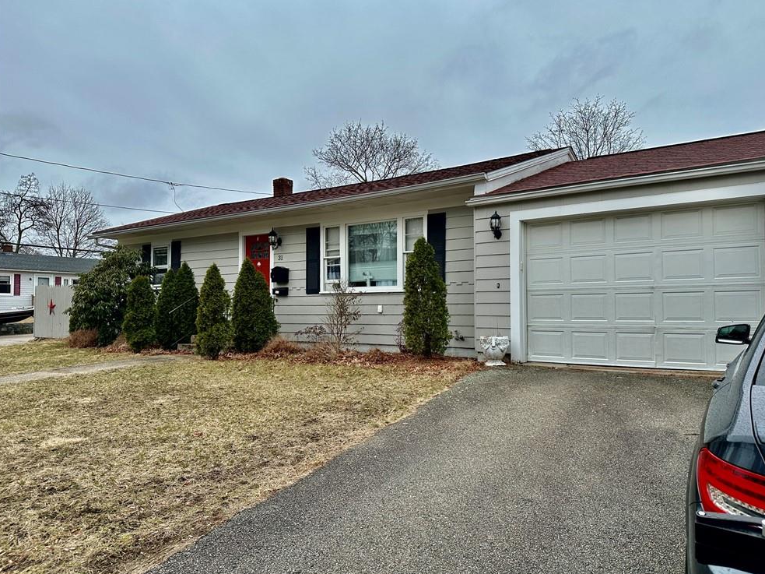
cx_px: 393
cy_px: 286
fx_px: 552
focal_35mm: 25
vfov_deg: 54.9
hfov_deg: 69.4
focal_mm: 6.86
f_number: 1.78
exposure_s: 1/2410
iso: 80
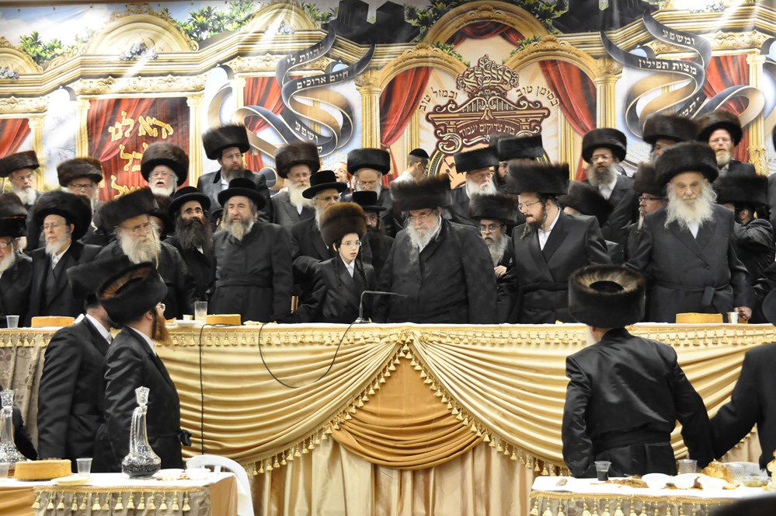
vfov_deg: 22.6
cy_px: 258
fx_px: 1292
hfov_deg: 33.4
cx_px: 388
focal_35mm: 60
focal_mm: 40
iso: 2000
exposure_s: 1/40
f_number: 5
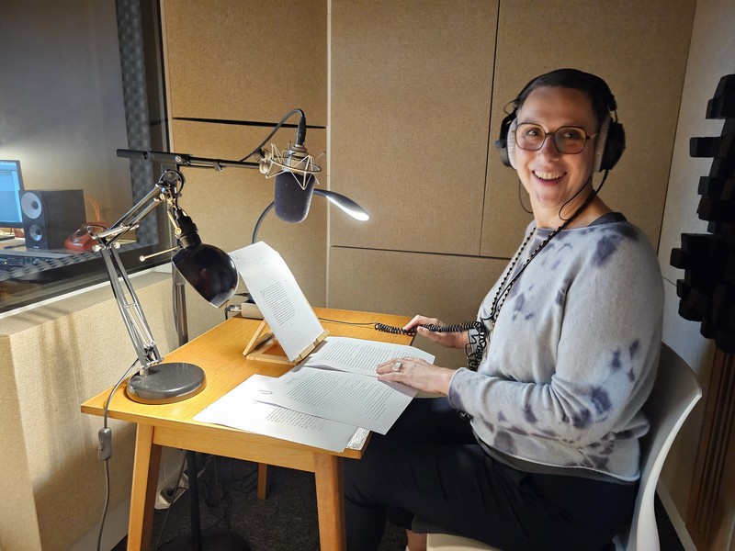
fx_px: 488
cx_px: 368
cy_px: 276
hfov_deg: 73.9
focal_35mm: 23
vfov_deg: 58.9
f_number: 1.7
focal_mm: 6.3
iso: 1250
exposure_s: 1/27
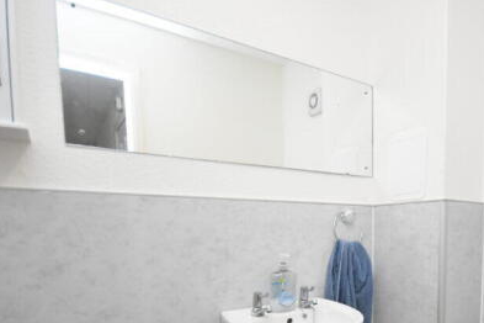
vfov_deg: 48.4
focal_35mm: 25
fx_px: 336
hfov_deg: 69.6
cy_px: 258
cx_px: 321
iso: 3200
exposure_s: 1/60
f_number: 4
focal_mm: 10
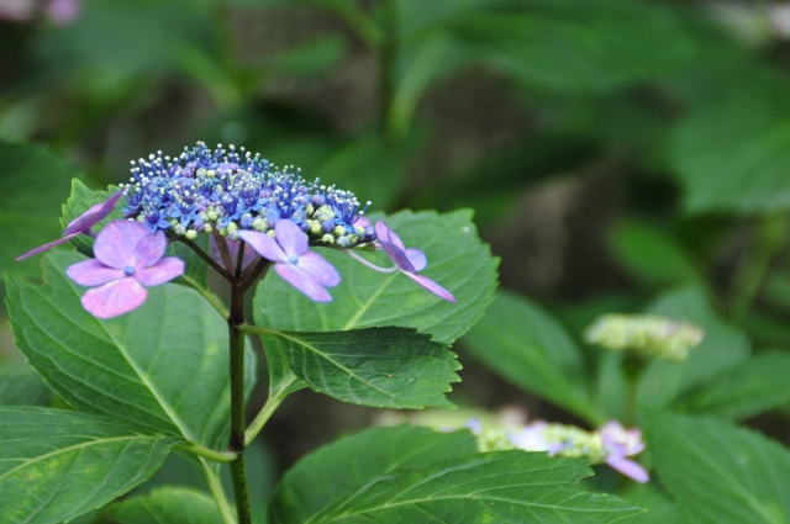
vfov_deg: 4.6
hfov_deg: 6.9
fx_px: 6575
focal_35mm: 300
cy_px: 262
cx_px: 395
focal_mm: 200
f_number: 6.3
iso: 200
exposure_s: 1/100
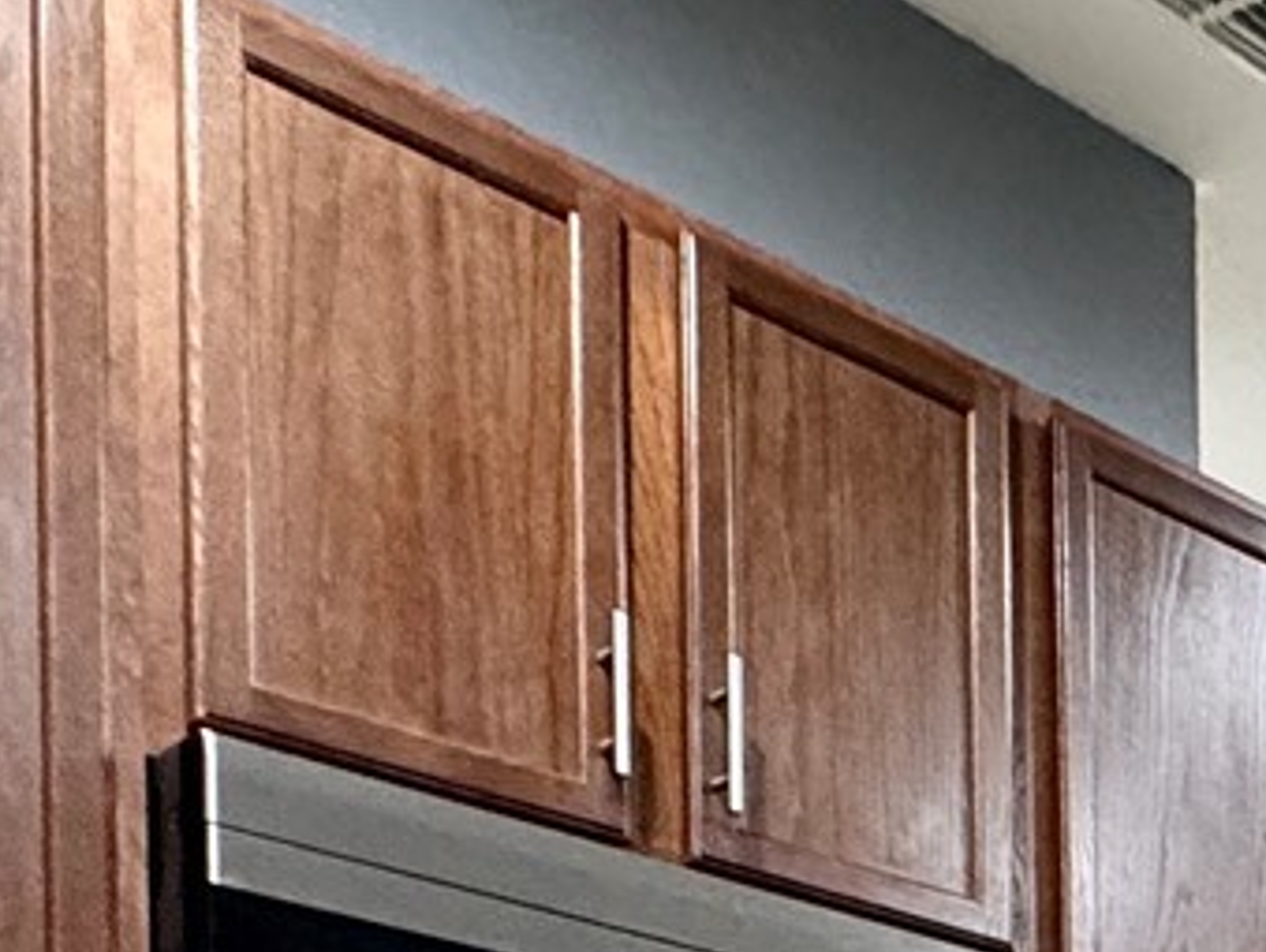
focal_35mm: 66
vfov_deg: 17.7
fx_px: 2416
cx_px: 1781
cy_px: 1732
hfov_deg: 24.4
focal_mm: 2.22
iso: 320
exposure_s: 1/60
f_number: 2.2
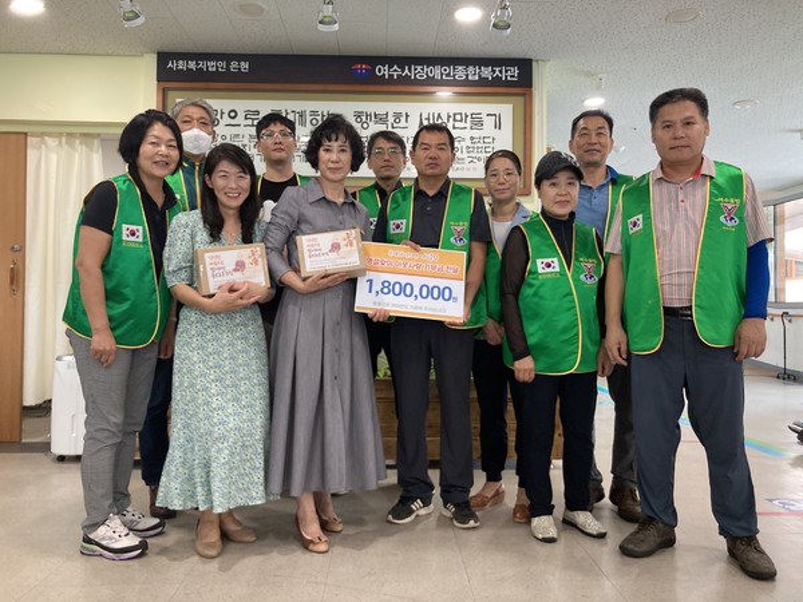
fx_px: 650
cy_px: 301
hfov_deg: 63.4
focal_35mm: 28
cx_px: 402
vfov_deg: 49.7
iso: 160
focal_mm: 3.99
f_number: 1.8
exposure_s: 1/60
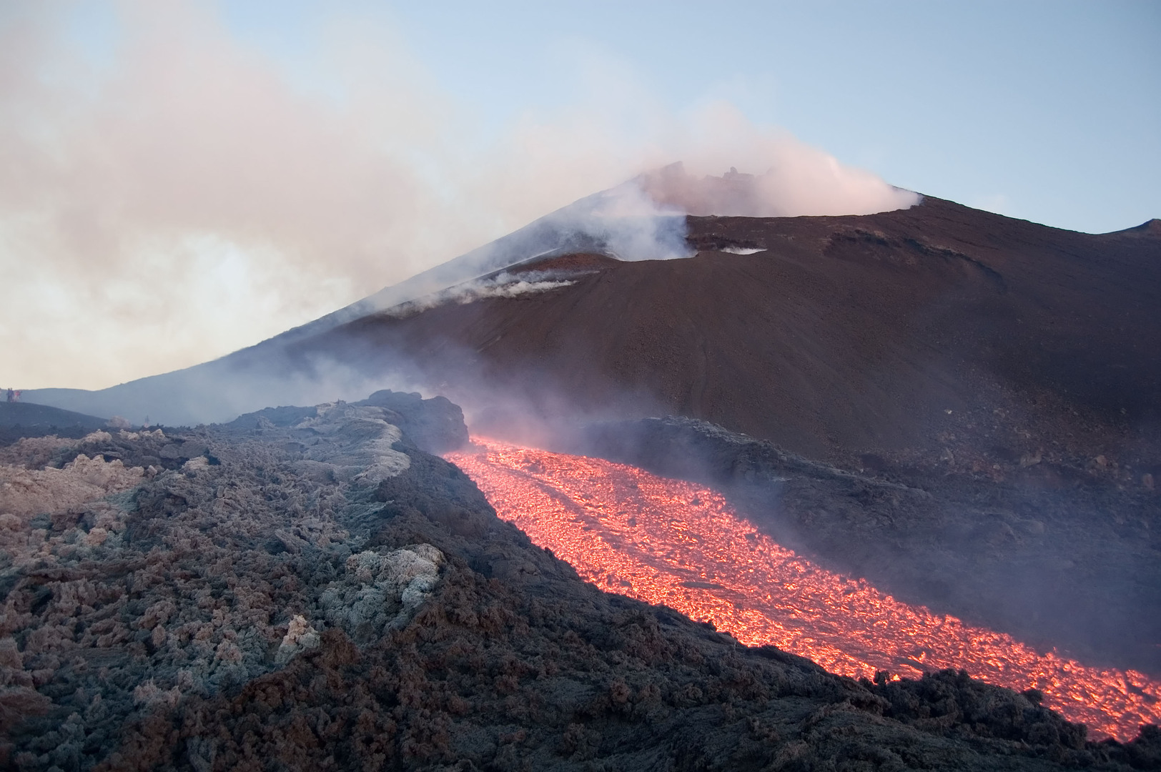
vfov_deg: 47.9
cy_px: 386
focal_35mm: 27
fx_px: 870
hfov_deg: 67.4
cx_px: 580
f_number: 4
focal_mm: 18
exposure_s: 1/60
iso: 400
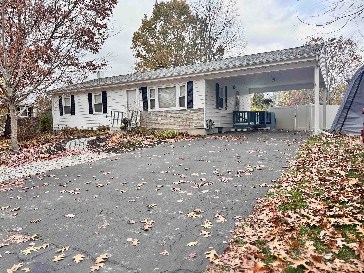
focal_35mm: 24
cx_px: 182
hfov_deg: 71.6
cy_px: 136
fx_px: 252
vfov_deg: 56.8
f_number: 1.78
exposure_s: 1/419
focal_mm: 6.76
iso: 80
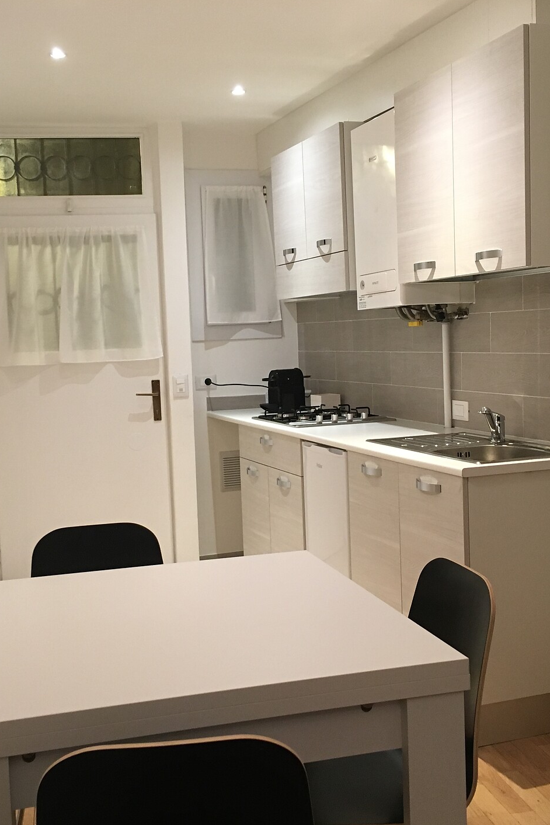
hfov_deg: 32.6
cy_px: 414
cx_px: 254
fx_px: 939
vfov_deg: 47.4
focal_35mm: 41
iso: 160
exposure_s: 1/33
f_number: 2.2
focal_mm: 4.15
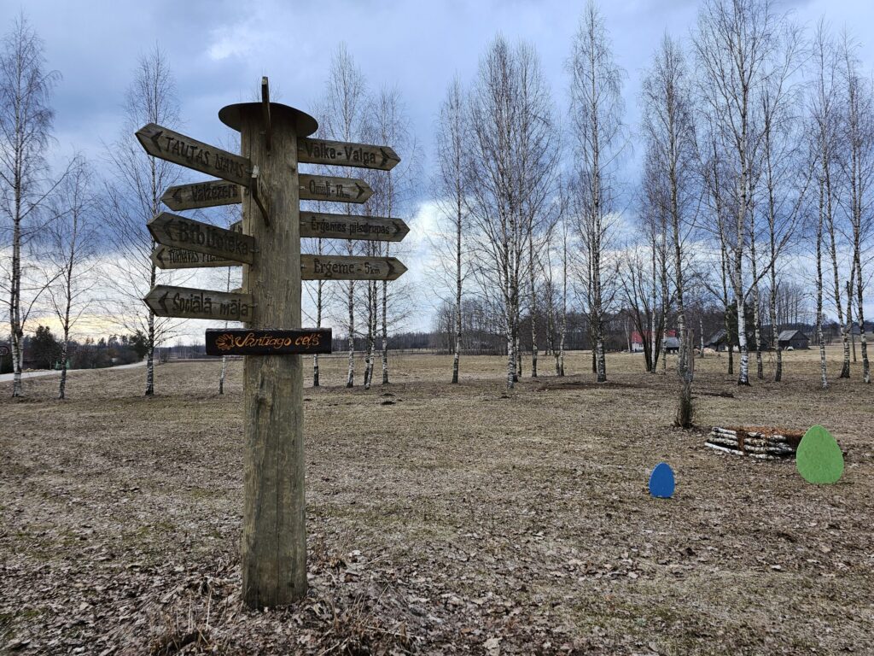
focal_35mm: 23
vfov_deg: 58.9
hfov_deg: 73.9
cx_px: 437
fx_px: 581
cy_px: 328
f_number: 1.7
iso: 40
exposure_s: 1/100
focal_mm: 6.3
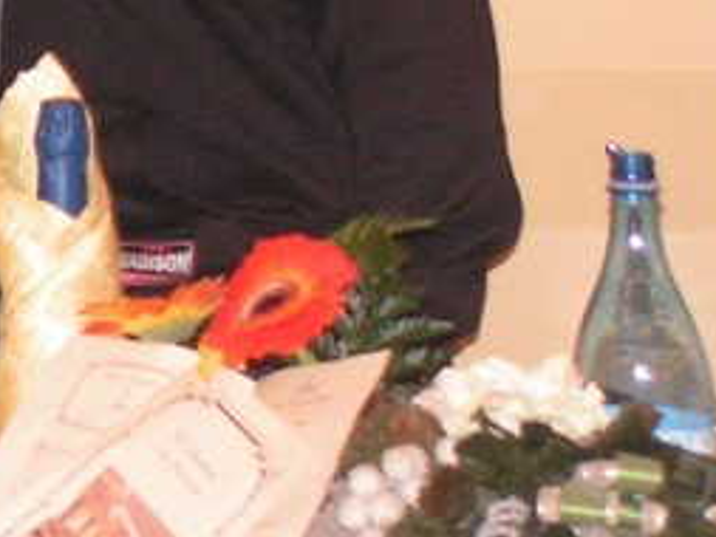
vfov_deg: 6.3
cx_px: -391
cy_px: -263
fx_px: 4842
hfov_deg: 8.3
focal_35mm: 234
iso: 200
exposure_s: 1/80
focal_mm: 12.4
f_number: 3.3
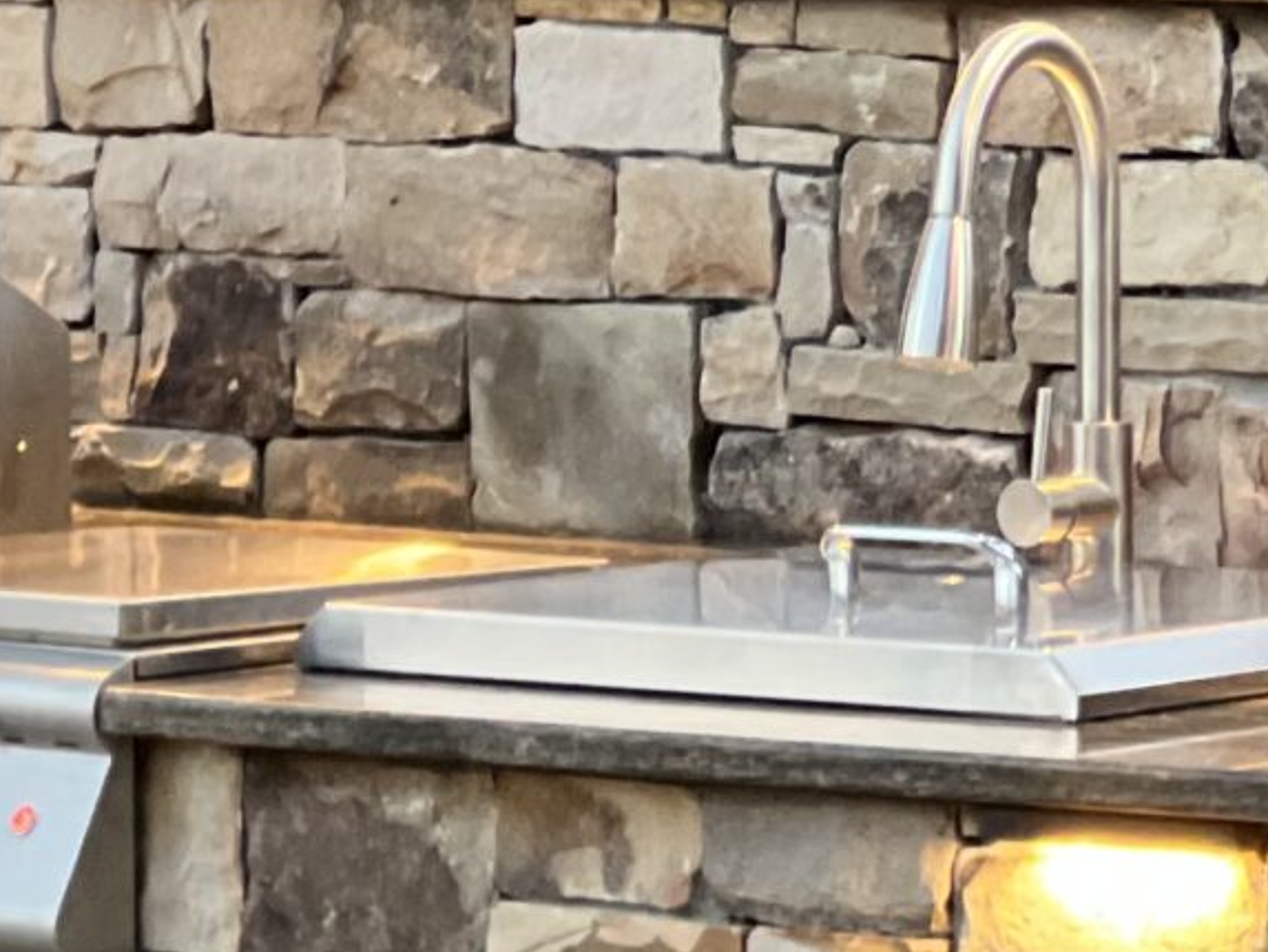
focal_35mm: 344
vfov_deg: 4.3
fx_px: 12604
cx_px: 617
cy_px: 266
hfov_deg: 5.8
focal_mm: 9
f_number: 2.8
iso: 320
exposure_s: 1/40
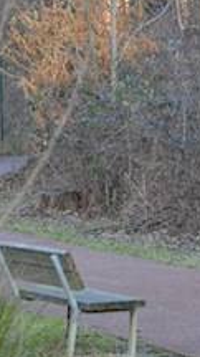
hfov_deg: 3.2
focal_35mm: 382
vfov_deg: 5.7
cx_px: 0
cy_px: 85
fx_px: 3615
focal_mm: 105
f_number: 5.6
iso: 3200
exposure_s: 1/400
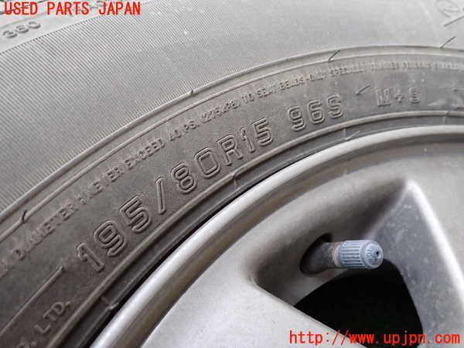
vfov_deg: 46.8
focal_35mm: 30
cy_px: 174
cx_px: 232
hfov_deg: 60.0
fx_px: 402
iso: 250
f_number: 2.3
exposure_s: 1/30
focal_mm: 5.4
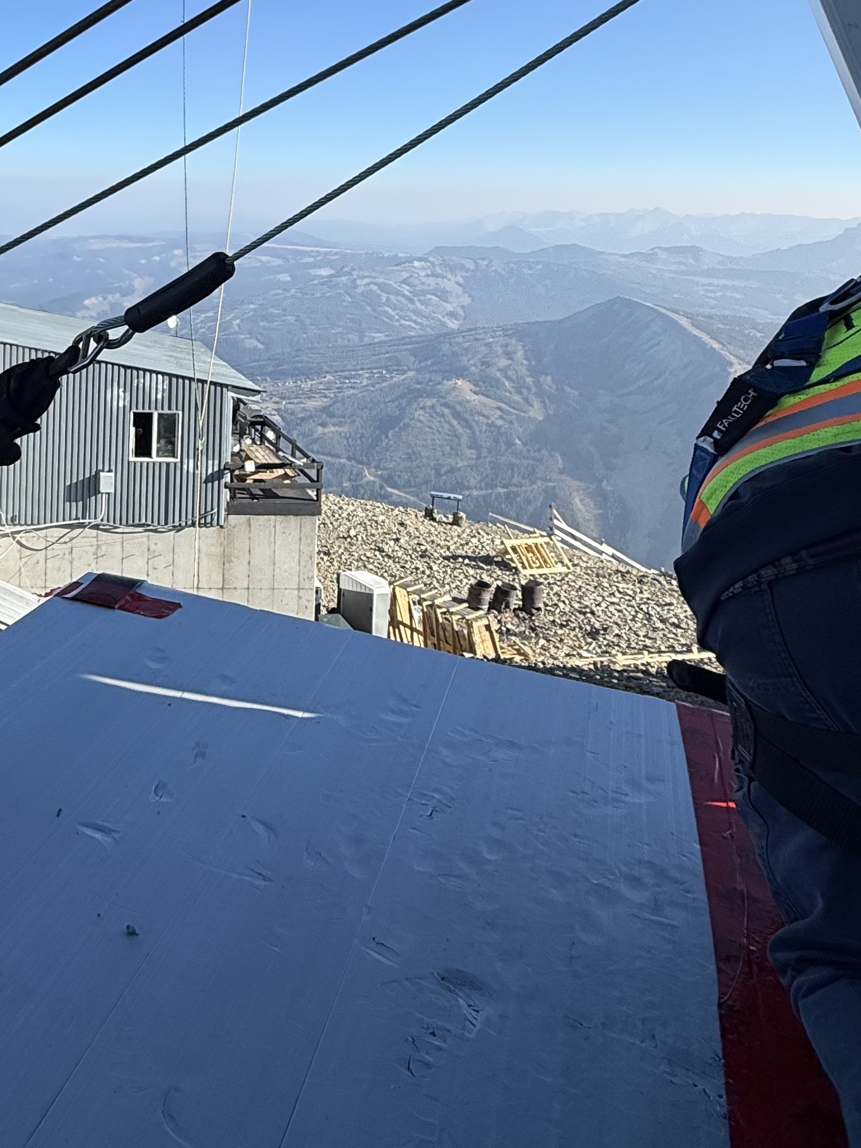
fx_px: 1028
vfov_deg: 55.0
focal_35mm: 31
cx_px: 54
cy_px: 258
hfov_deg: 41.1
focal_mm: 2.22
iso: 50
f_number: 2.2
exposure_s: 1/1464
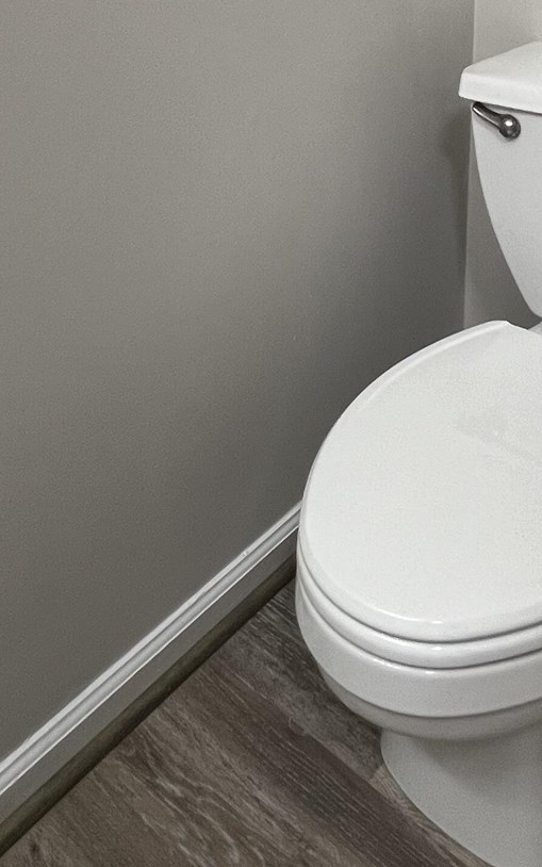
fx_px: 921
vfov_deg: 43.0
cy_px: -7
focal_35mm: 39
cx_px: 383
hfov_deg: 32.4
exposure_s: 1/60
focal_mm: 1.57
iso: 125
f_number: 1.8
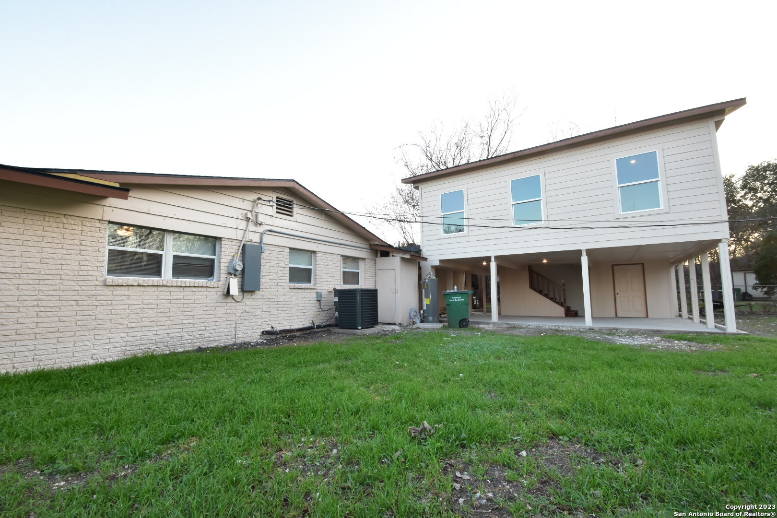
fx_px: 324
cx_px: 388
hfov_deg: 100.4
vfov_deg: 77.3
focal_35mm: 15
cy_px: 259
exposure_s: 1/50
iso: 1000
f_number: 13
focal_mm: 10
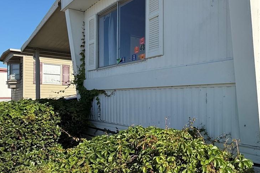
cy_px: 94
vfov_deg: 41.1
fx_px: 231
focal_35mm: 32
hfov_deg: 54.7
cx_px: 208
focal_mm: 2.22
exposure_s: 1/3891
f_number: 2.2
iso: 50
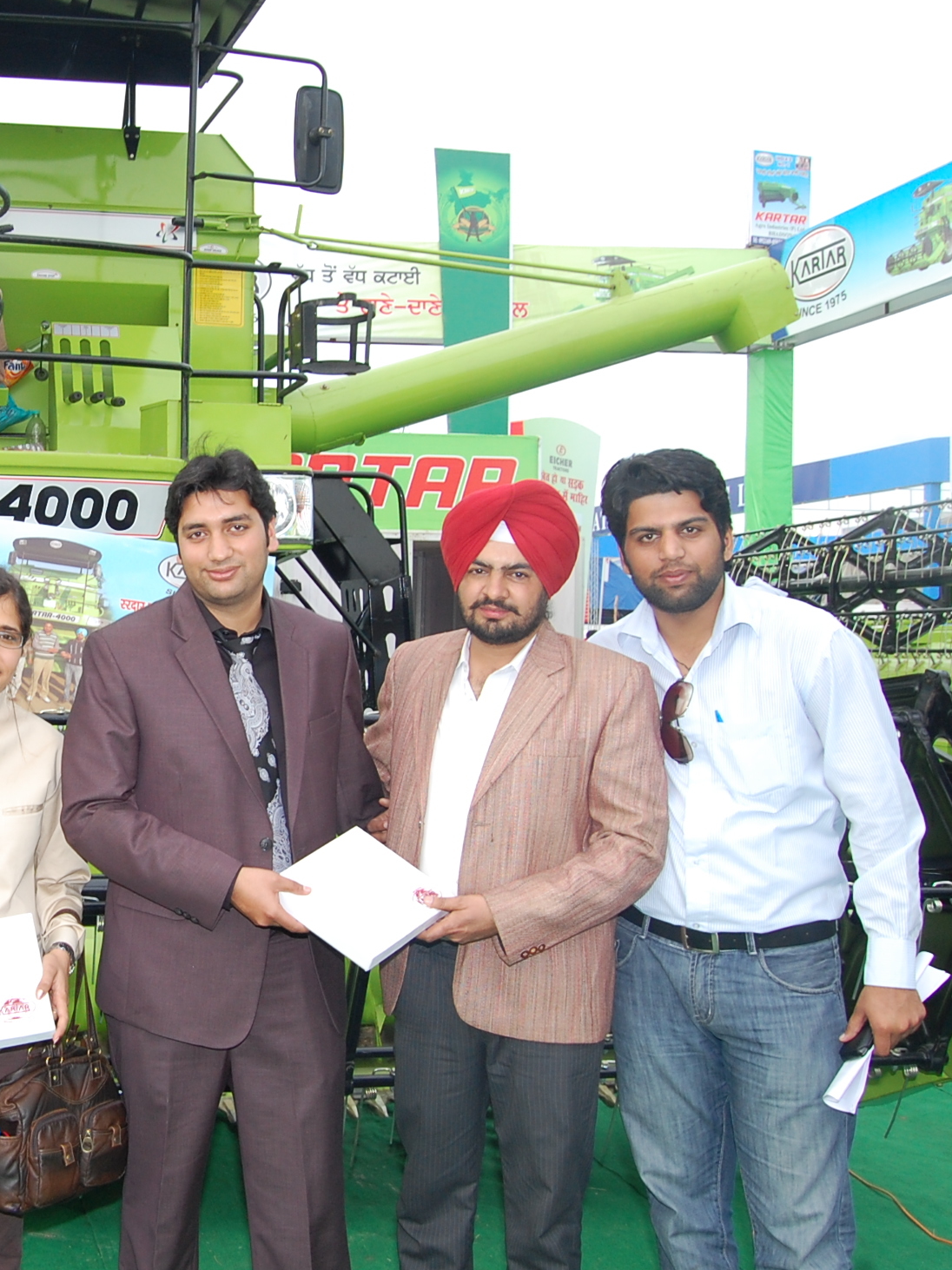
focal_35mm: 40
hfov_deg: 33.1
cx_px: 14
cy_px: 644
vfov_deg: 46.8
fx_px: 1467
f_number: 9
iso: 400
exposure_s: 1/125
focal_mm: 18
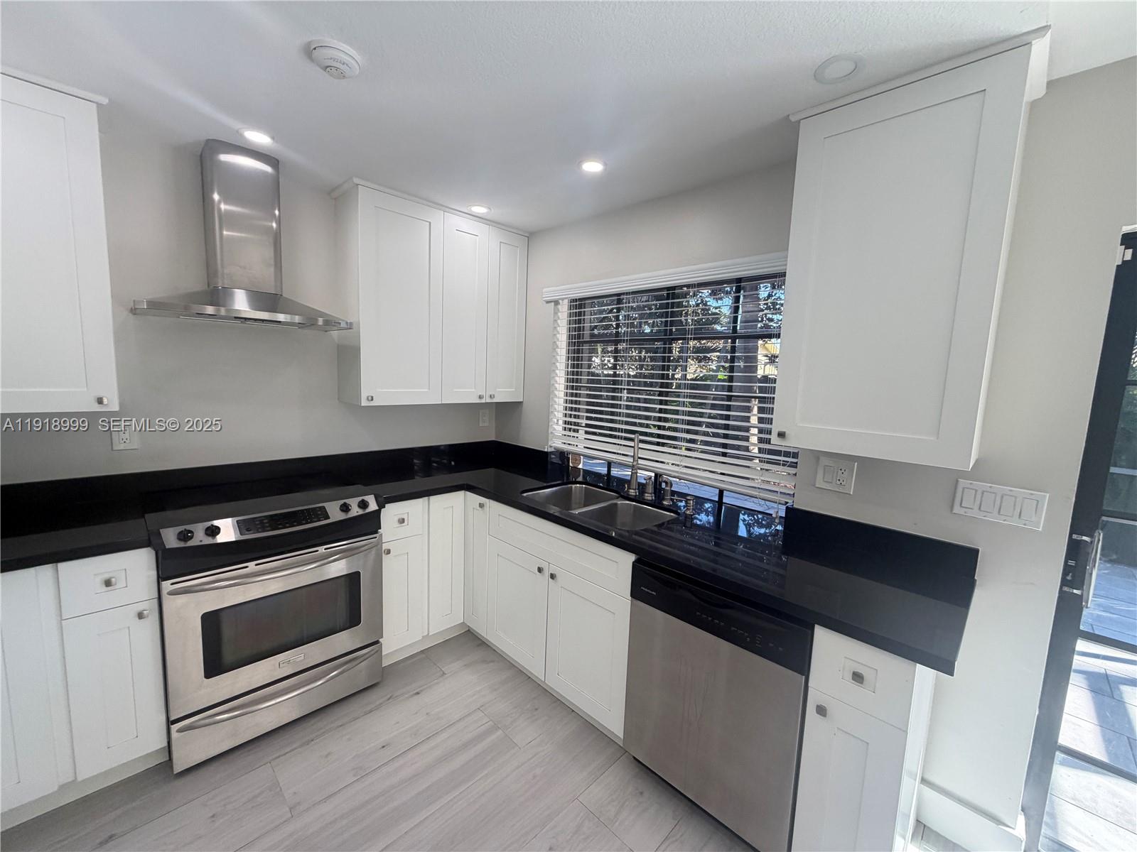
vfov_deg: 85.7
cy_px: 426
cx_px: 568
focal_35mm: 14
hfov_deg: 102.1
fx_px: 460
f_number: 2.2
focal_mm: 2.22
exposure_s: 1/120
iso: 160
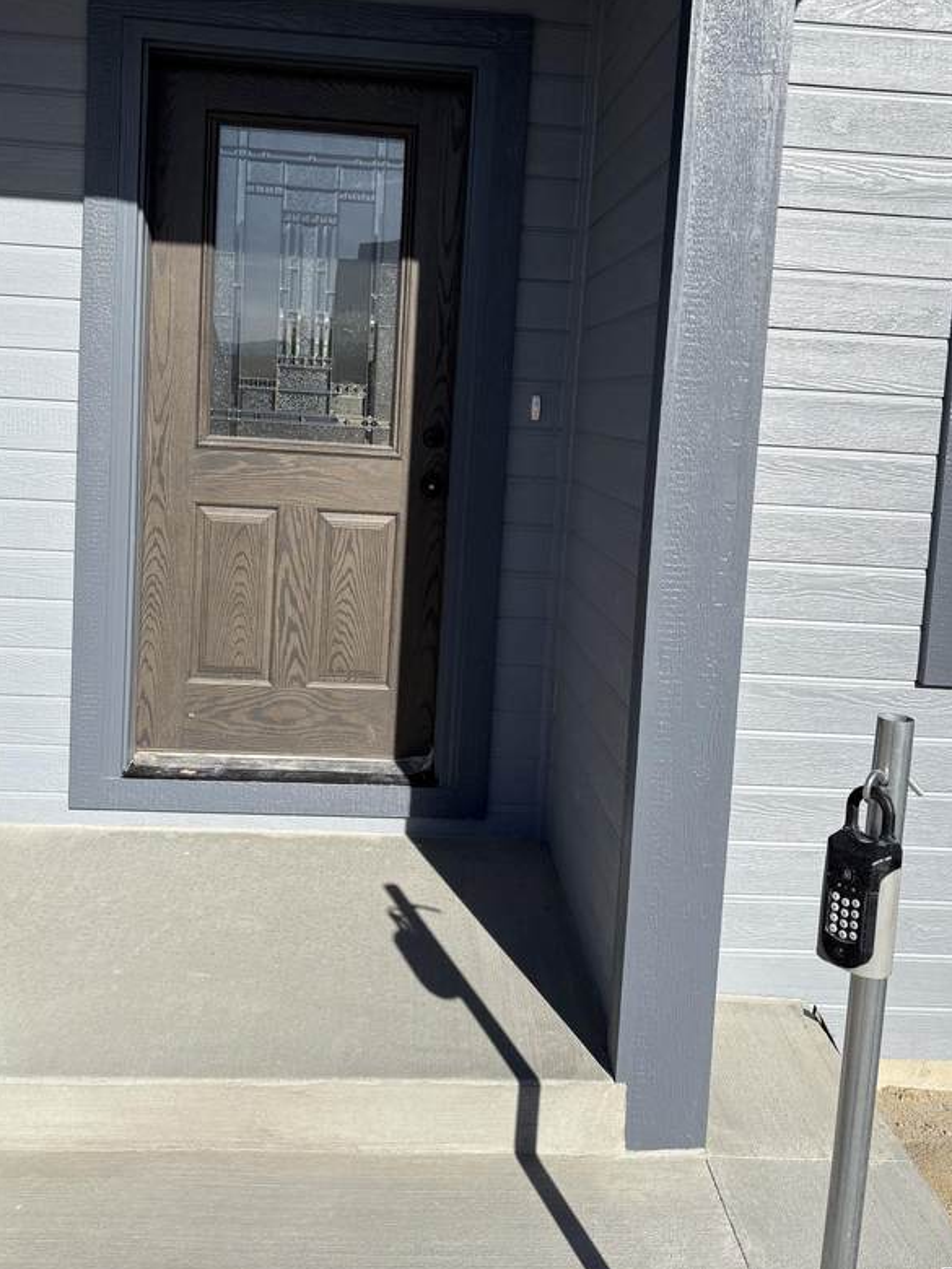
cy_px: 512
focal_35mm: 32
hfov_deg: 44.2
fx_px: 1173
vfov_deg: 56.4
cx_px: 475
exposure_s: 1/5814
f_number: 1.6
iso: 50
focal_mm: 5.96
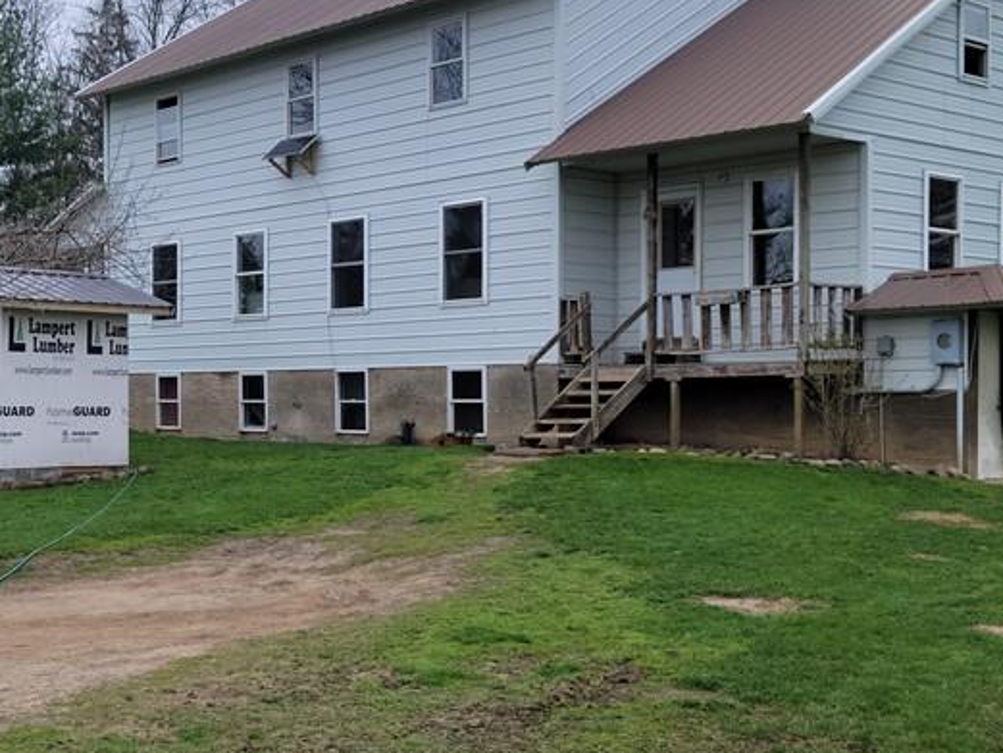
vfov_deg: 26.6
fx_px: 1594
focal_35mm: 55
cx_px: 231
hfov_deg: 34.1
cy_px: 381
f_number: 2
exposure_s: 1/417
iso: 25
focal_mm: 5.9
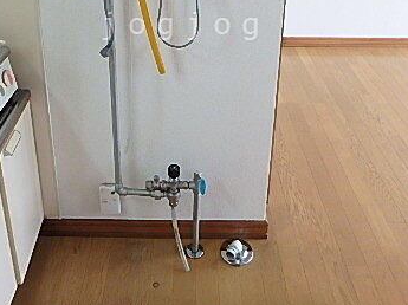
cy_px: 26
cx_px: 183
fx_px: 459
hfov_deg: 47.8
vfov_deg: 34.5
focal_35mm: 39
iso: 320
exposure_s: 1/30
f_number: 3.5
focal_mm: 3.7
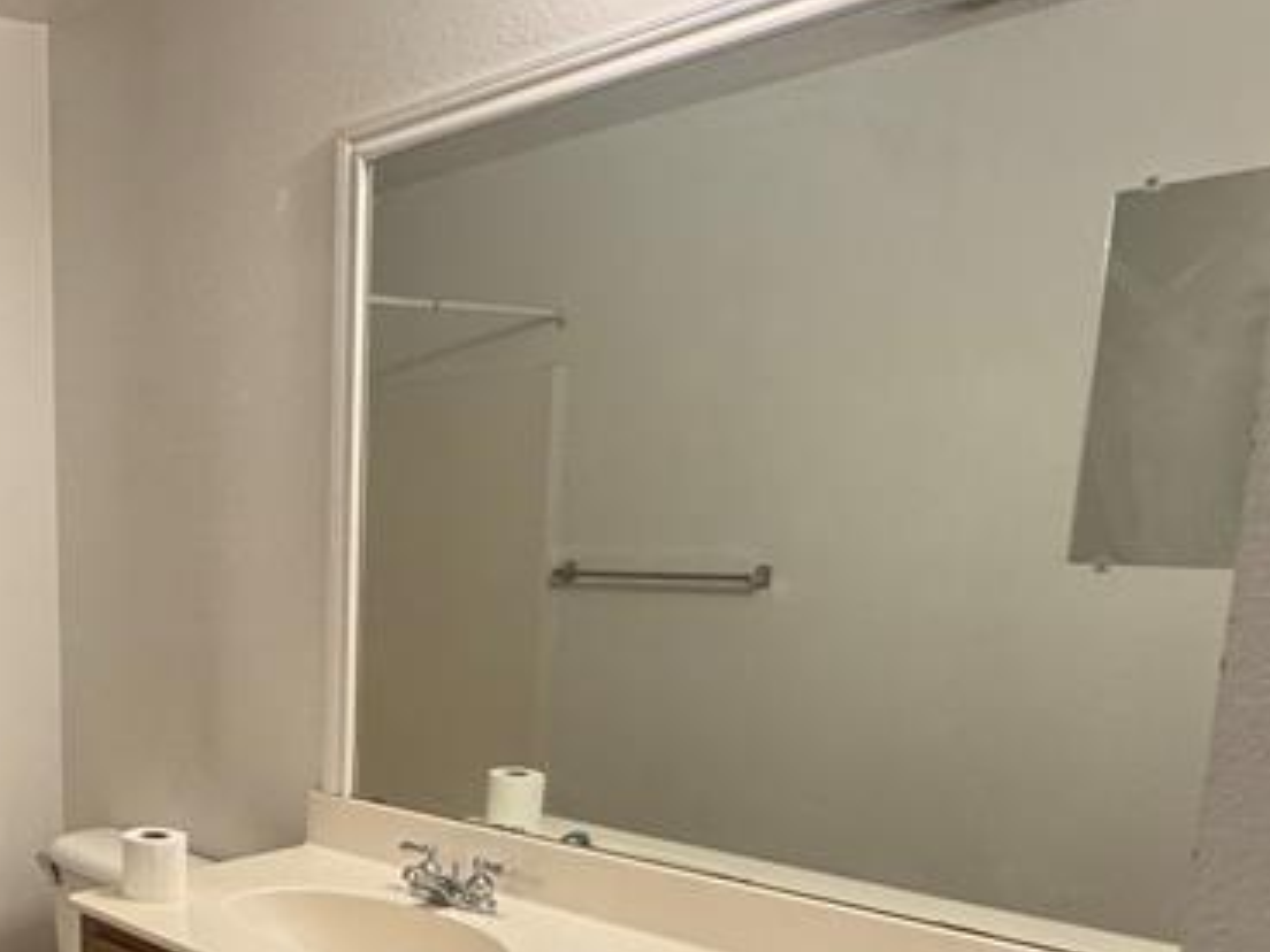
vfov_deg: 35.4
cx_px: 0
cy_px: 790
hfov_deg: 41.6
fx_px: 1431
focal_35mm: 39
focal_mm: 2.22
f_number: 2.2
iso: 250
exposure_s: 1/120
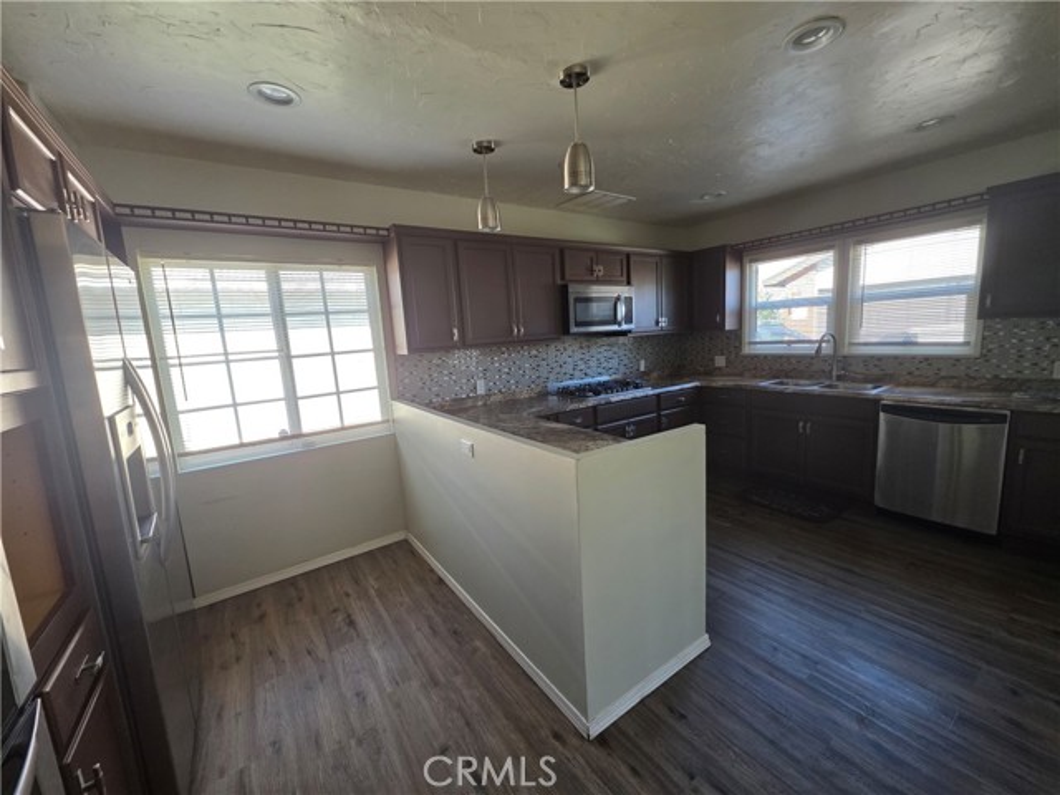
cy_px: 398
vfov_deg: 89.9
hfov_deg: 106.2
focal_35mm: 13
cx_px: 530
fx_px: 398
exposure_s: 1/120
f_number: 1.9
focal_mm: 2.2
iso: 200
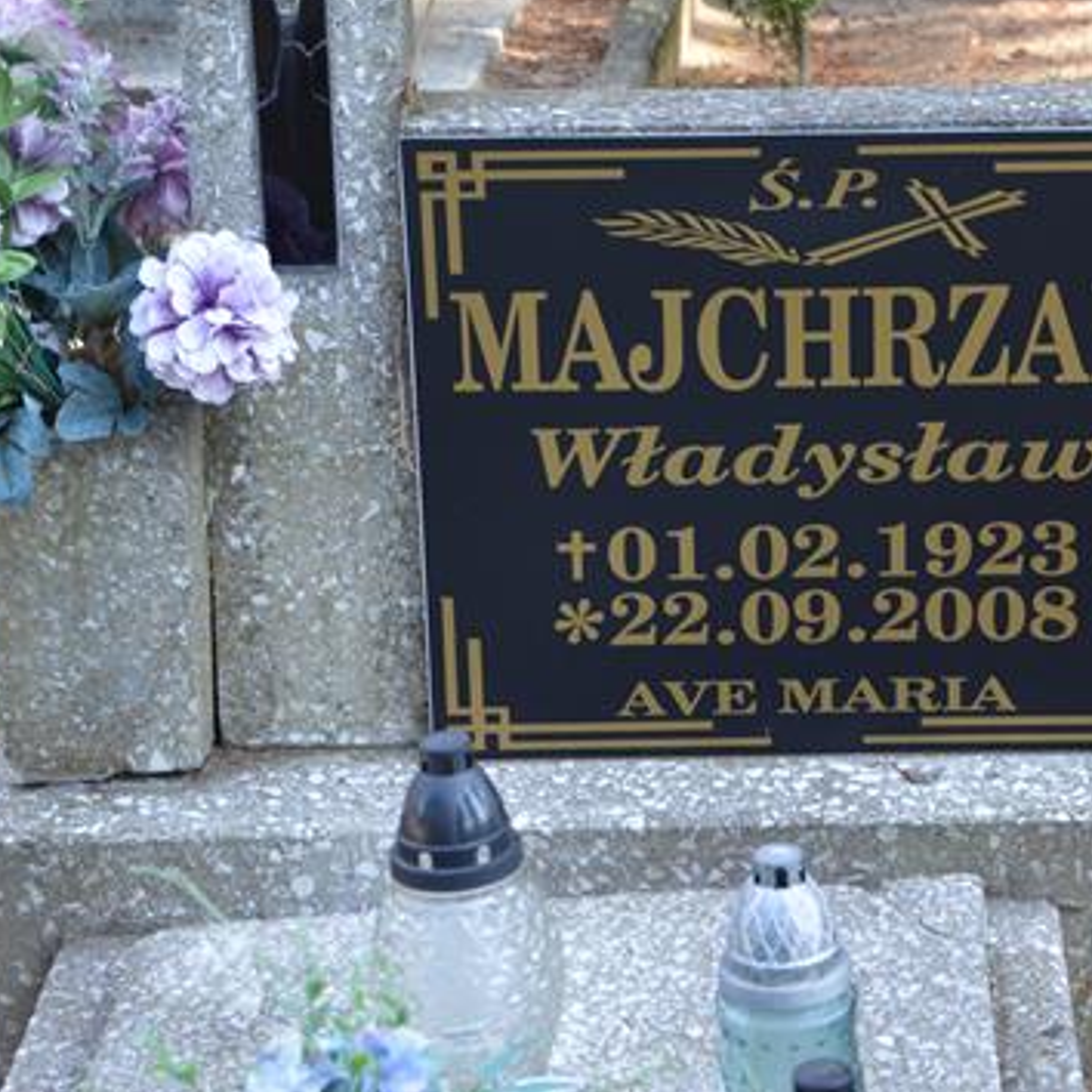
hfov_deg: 16.7
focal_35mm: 104
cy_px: 438
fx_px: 3704
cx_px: 799
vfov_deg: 16.8
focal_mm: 45
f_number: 5.6
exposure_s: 1/125
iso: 320
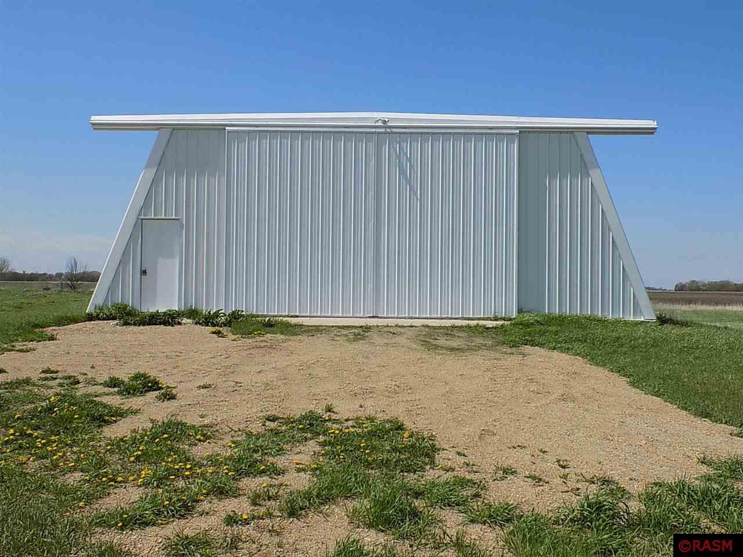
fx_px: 794
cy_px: 278
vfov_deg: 38.7
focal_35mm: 37
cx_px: 372
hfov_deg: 50.1
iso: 80
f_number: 3.5
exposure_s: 1/1250
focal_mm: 6.6
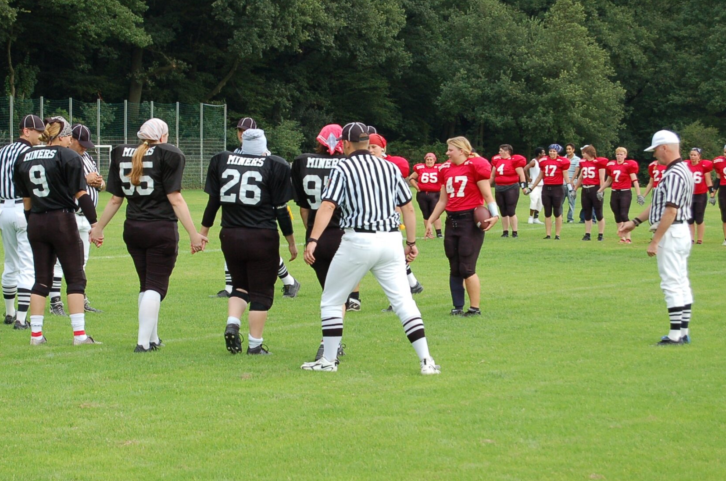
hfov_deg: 18.7
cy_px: 225
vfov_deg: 12.4
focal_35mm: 110
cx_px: 305
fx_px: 2207
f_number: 5.6
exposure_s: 1/500
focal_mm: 55
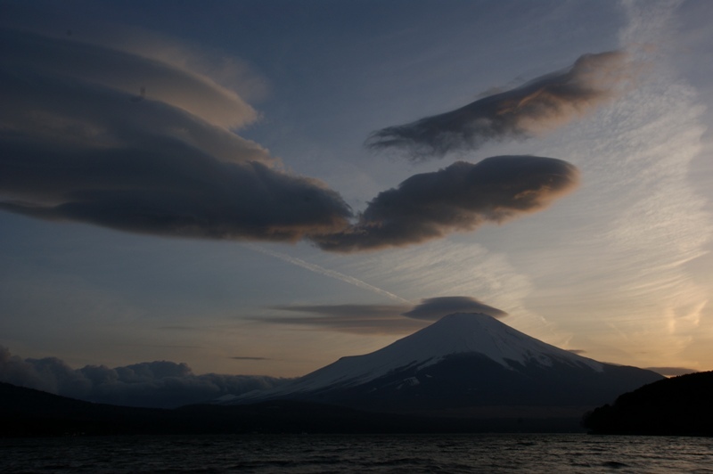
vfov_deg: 39.9
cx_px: 356
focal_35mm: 33
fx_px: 653
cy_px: 237
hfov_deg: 57.3
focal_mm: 22
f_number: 18
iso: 200
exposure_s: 1/60
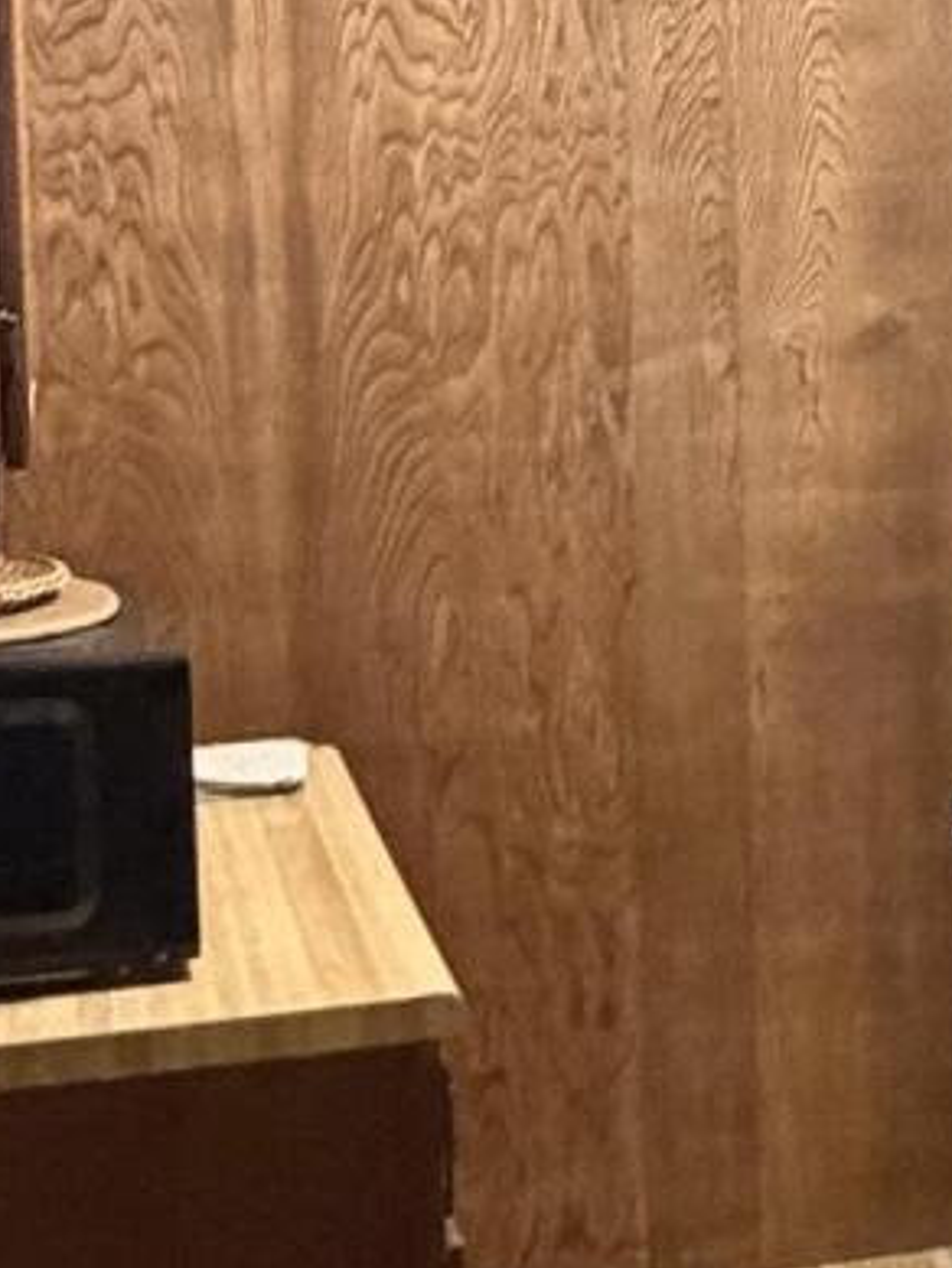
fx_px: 2639
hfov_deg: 20.0
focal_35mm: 72
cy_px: 437
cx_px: 890
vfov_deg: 26.9
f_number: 2.2
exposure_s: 1/60
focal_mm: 2.22
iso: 1000
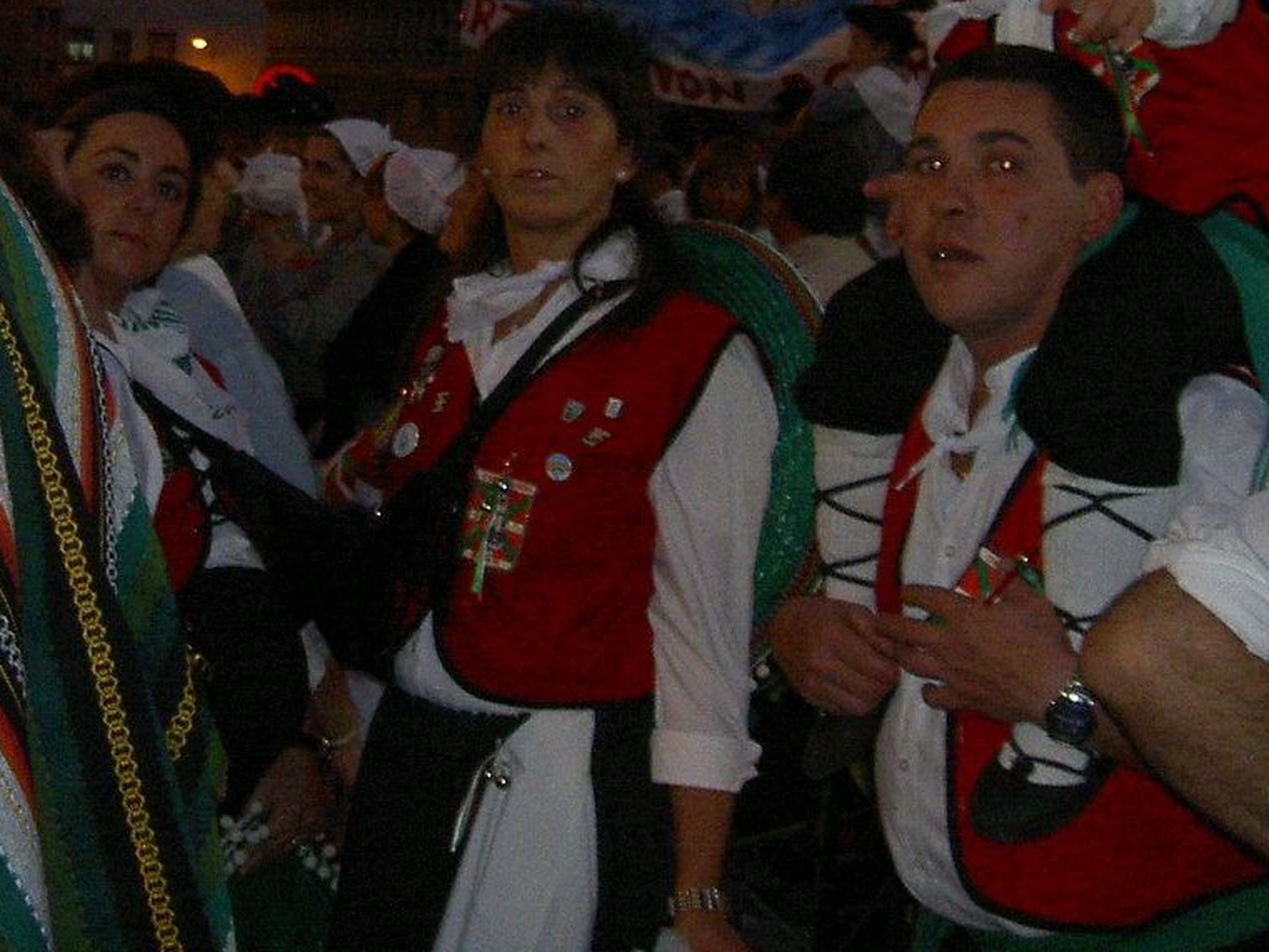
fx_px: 3007
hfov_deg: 23.6
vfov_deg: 17.5
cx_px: 337
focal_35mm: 82
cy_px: -22
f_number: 2.8
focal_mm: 8
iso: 100
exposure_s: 1/59.5
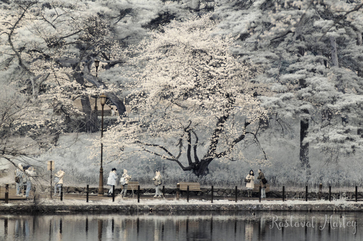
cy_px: 120
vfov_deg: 8.1
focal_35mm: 168
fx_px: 1692
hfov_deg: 12.2
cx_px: 182
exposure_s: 1/160
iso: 200
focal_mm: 112
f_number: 4.5
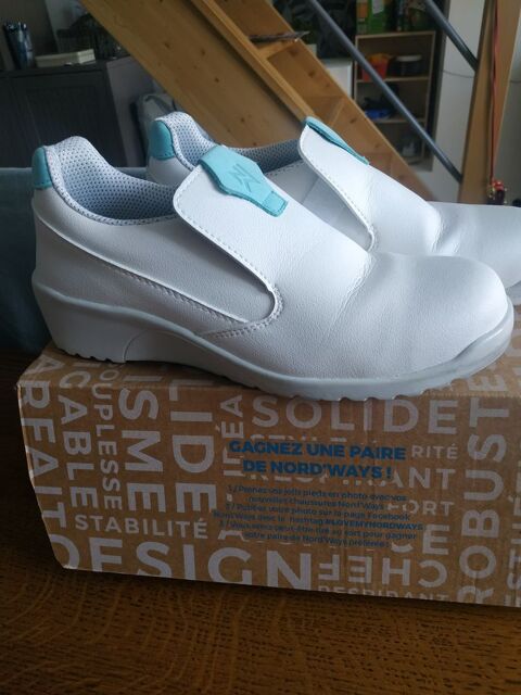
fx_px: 482
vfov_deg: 71.6
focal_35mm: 24
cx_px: 260
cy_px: 348
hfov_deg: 56.8
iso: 250
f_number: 1.9
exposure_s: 1/25
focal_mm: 3.94
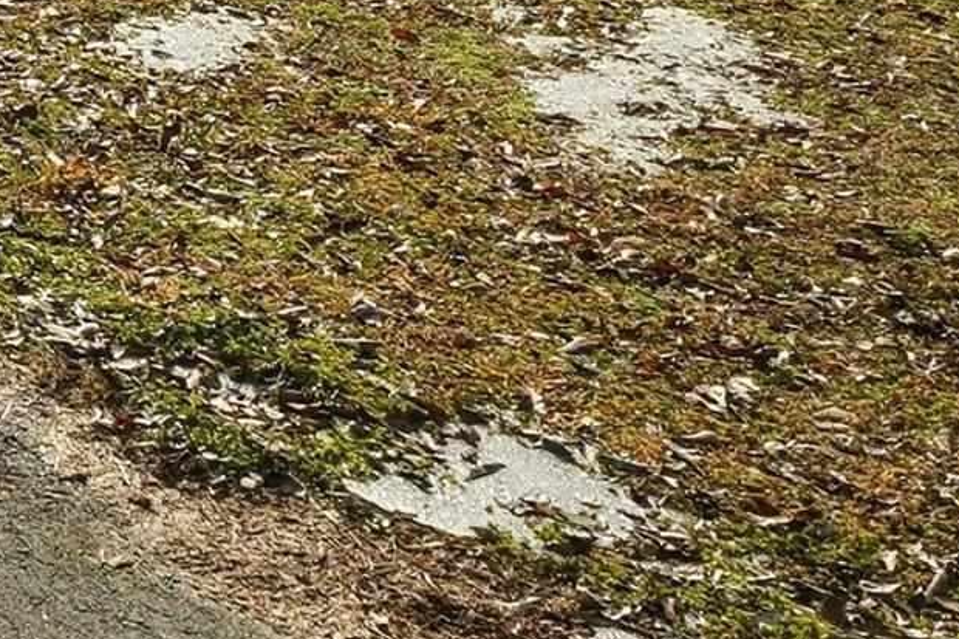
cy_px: -701
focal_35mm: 94
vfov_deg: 12.5
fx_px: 2514
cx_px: -1029
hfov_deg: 16.1
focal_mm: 13
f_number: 9
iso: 250
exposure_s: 1/4000
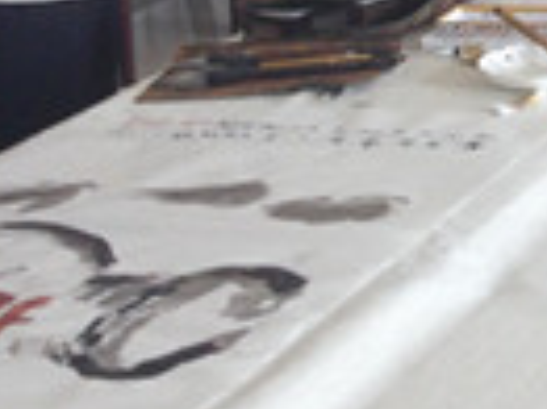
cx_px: 956
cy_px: -198
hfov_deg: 12.5
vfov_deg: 9.8
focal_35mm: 146
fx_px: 2305
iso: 50
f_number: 2.4
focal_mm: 4.12
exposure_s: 1/128
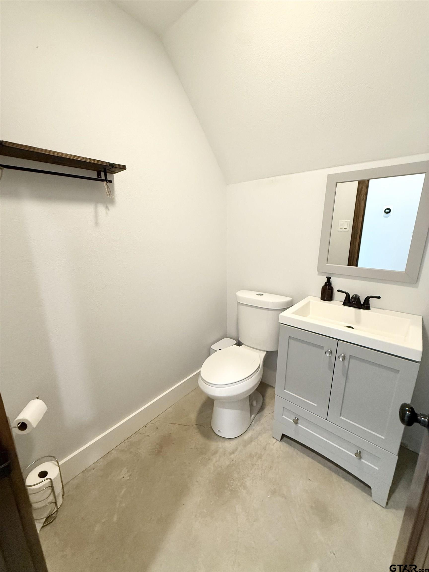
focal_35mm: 14
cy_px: 286
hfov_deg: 85.7
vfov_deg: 102.1
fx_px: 231
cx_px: 214
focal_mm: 2.22
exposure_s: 1/60
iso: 320
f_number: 2.2
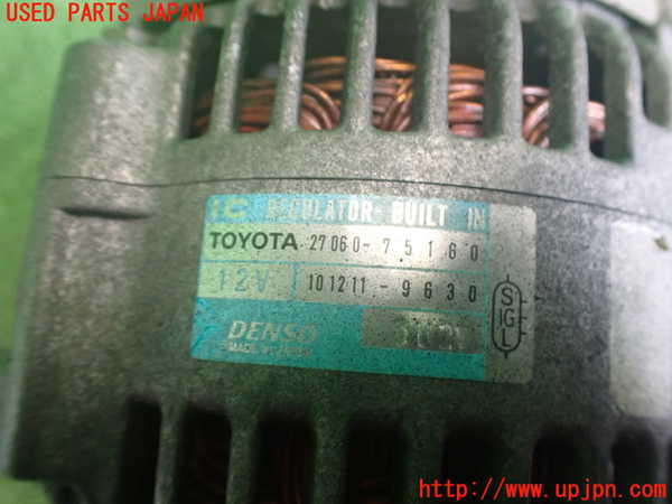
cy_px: 252
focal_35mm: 30
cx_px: 336
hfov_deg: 60.0
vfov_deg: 46.8
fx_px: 582
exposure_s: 1/60
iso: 800
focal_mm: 5.4
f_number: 2.3
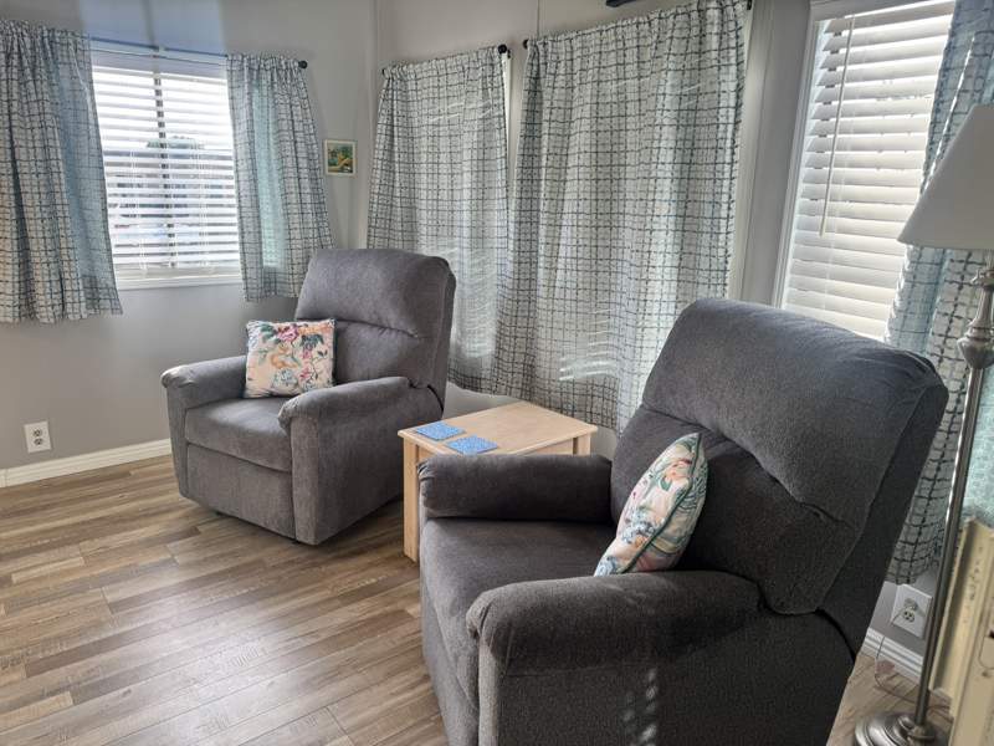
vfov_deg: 56.8
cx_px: 497
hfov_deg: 71.6
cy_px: 373
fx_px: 689
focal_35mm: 24
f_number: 1.78
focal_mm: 6.76
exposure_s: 1/120
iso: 50
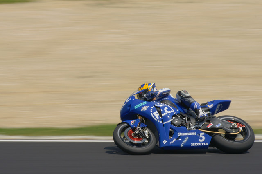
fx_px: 4364
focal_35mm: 600
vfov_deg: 2.3
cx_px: 131
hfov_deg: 3.4
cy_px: 87
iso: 200
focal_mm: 400
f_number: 29
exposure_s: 1/125
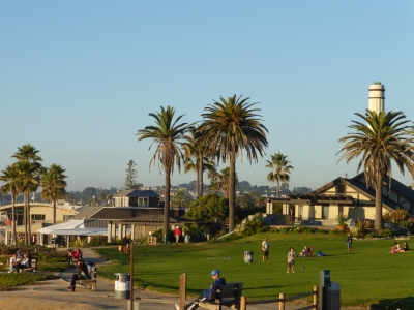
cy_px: 155
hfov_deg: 18.0
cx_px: 207
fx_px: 1304
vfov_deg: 13.6
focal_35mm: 109
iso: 100
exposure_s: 1/250
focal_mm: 19.4
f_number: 5.3
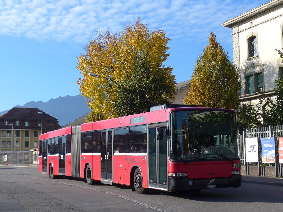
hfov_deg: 32.7
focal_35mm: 59
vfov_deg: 24.8
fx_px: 482
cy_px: 106
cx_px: 142
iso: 80
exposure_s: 1/640
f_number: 3.5
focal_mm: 12
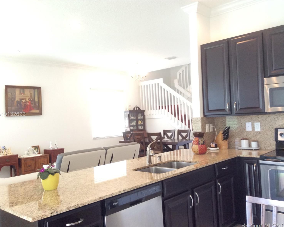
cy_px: 114
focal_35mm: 35
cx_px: 151
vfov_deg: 42.2
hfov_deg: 51.5
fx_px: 294
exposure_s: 1/24
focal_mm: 3.3
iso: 125
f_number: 2.4
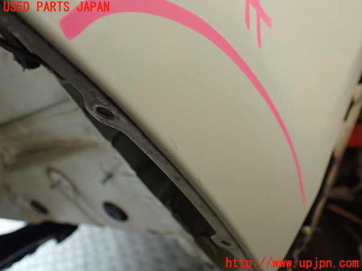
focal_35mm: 30
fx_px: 314
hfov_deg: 60.0
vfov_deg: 46.8
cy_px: 136
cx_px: 181
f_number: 2.3
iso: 320
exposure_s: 1/30
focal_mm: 5.4
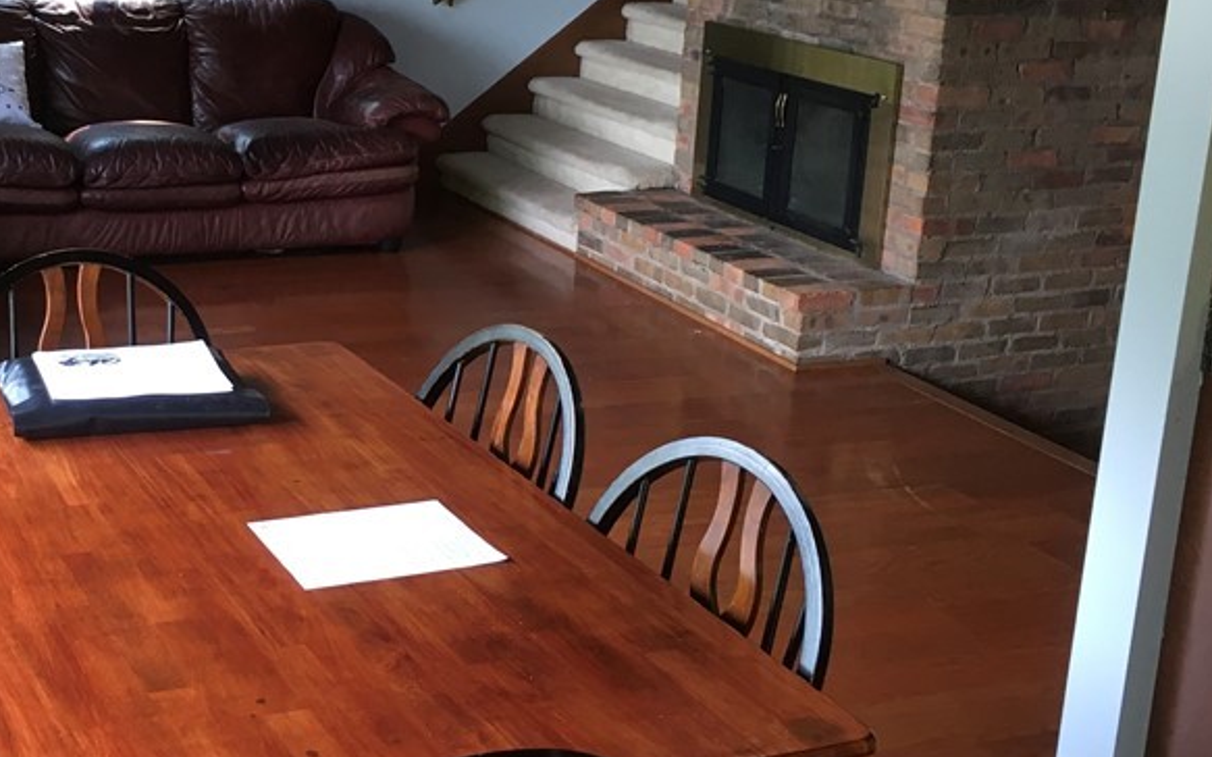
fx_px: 1783
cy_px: 225
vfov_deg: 23.8
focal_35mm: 54
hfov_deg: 36.8
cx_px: 322
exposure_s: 1/30
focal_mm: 4.15
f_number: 2.2
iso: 64
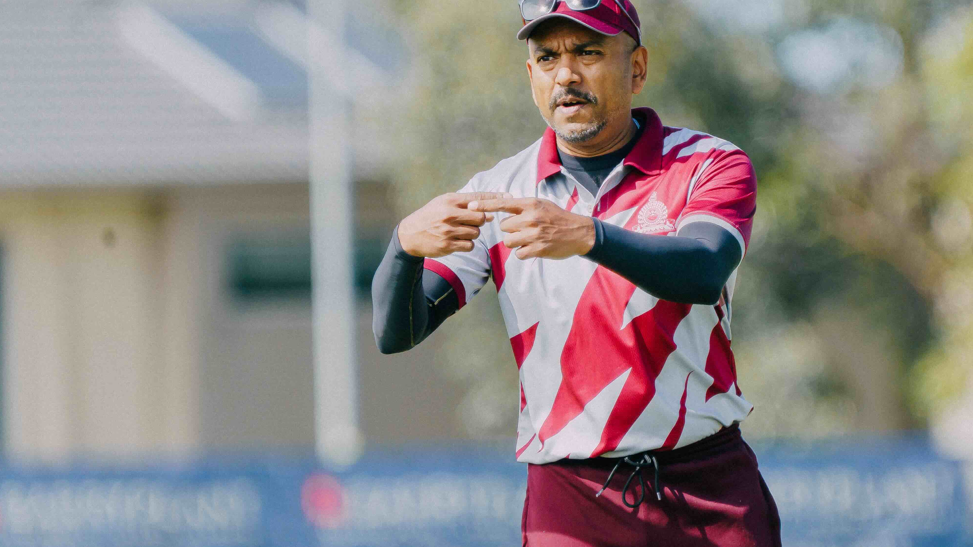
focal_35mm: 952
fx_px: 24562
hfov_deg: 2.3
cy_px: 223
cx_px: 657
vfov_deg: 1.3
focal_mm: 600
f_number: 6.3
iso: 320
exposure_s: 1/800
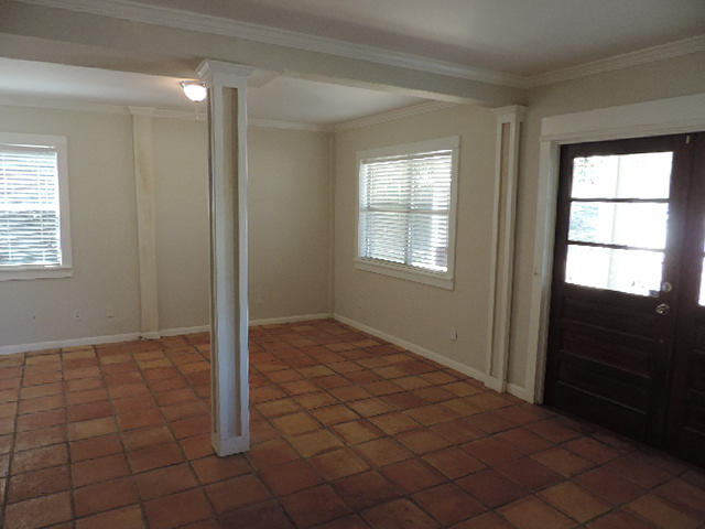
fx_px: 489
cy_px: 264
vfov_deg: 56.8
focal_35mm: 24
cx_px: 352
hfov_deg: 71.6
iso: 180
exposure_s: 1/30
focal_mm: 4.3
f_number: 3
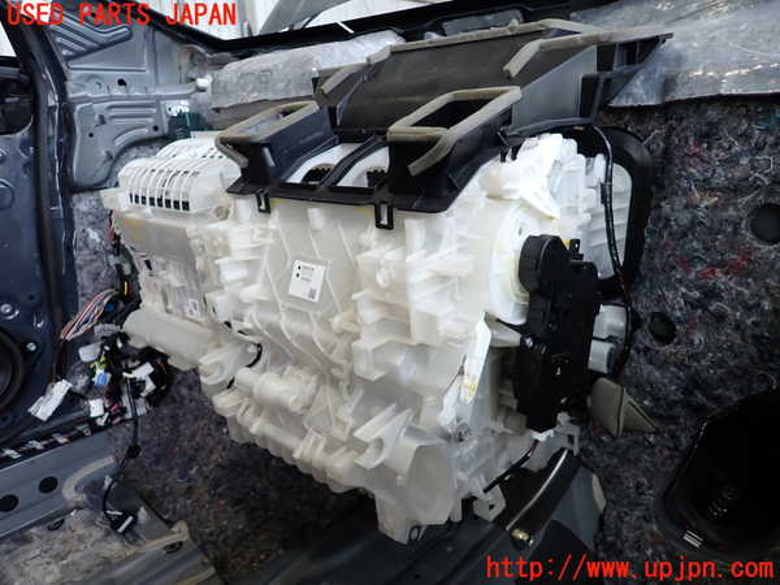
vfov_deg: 54.9
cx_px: 390
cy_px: 292
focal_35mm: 25
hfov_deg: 69.4
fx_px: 563
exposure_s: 1/100
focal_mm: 4.5
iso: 100
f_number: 2
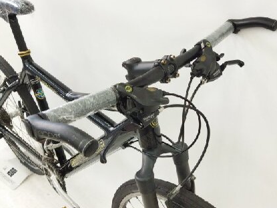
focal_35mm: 39
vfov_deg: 36.8
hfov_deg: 47.8
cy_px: 113
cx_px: 146
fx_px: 312
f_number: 1.79
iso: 697
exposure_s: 1/500
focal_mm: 4.71
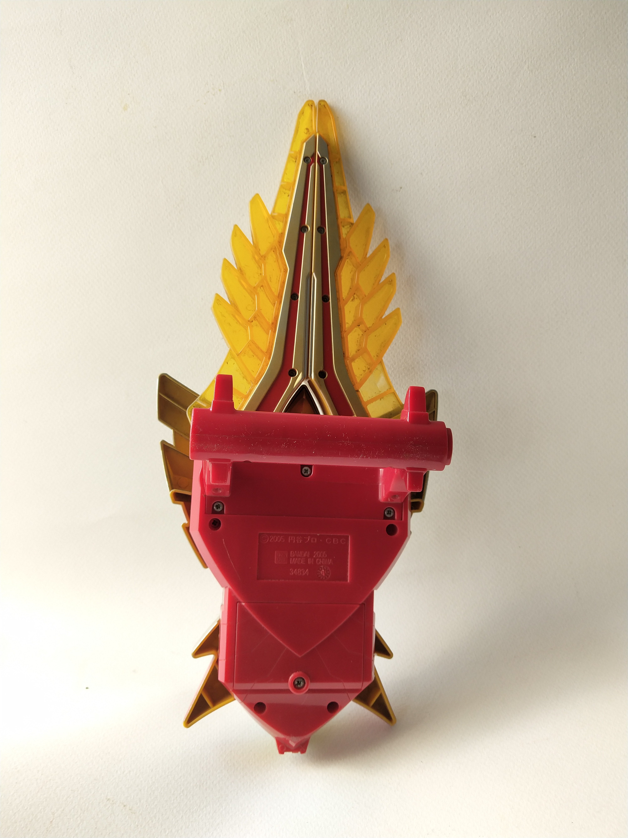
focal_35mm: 30
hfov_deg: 46.8
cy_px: 419
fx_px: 726
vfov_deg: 60.0
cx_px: 314
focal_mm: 3.95
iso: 85
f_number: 1.8
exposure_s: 1/222
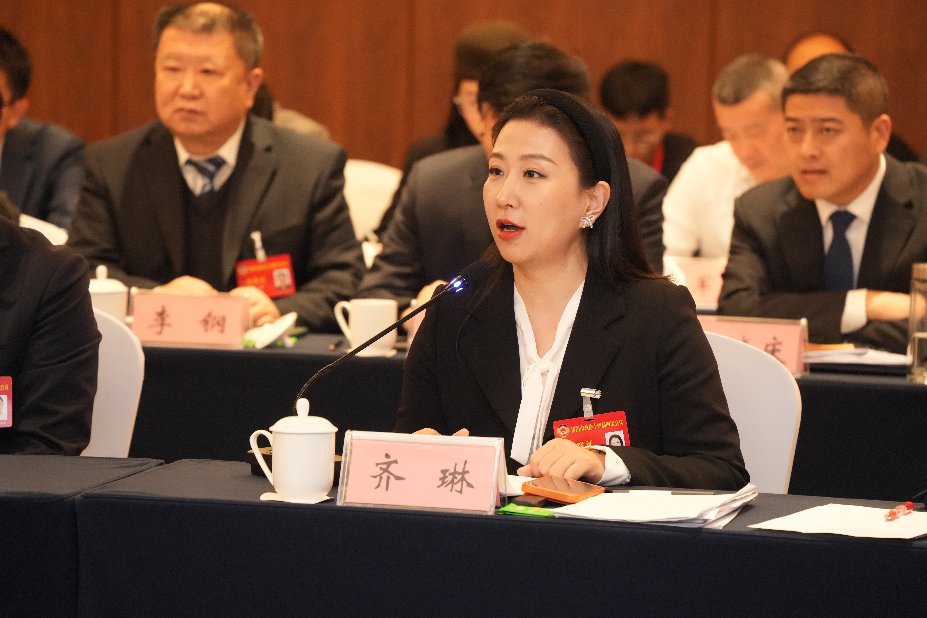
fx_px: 5150
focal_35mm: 200
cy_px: 309
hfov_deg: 10.3
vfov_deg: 6.9
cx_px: 464
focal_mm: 200
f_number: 5.6
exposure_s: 1/125
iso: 8000
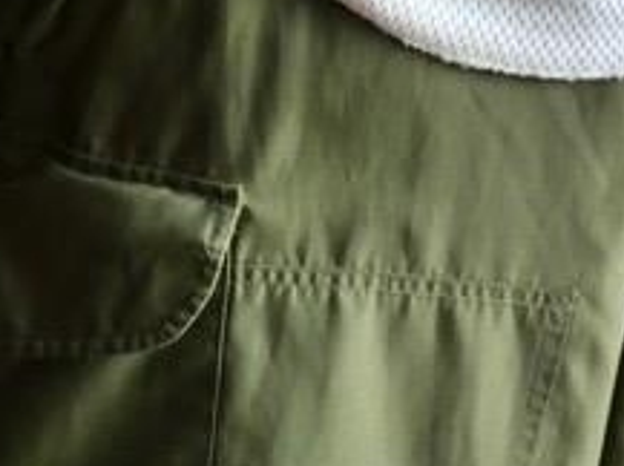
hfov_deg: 5.2
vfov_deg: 3.9
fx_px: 6803
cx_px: 457
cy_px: -640
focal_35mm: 378
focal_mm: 48
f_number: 3.9
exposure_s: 1/125
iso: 640
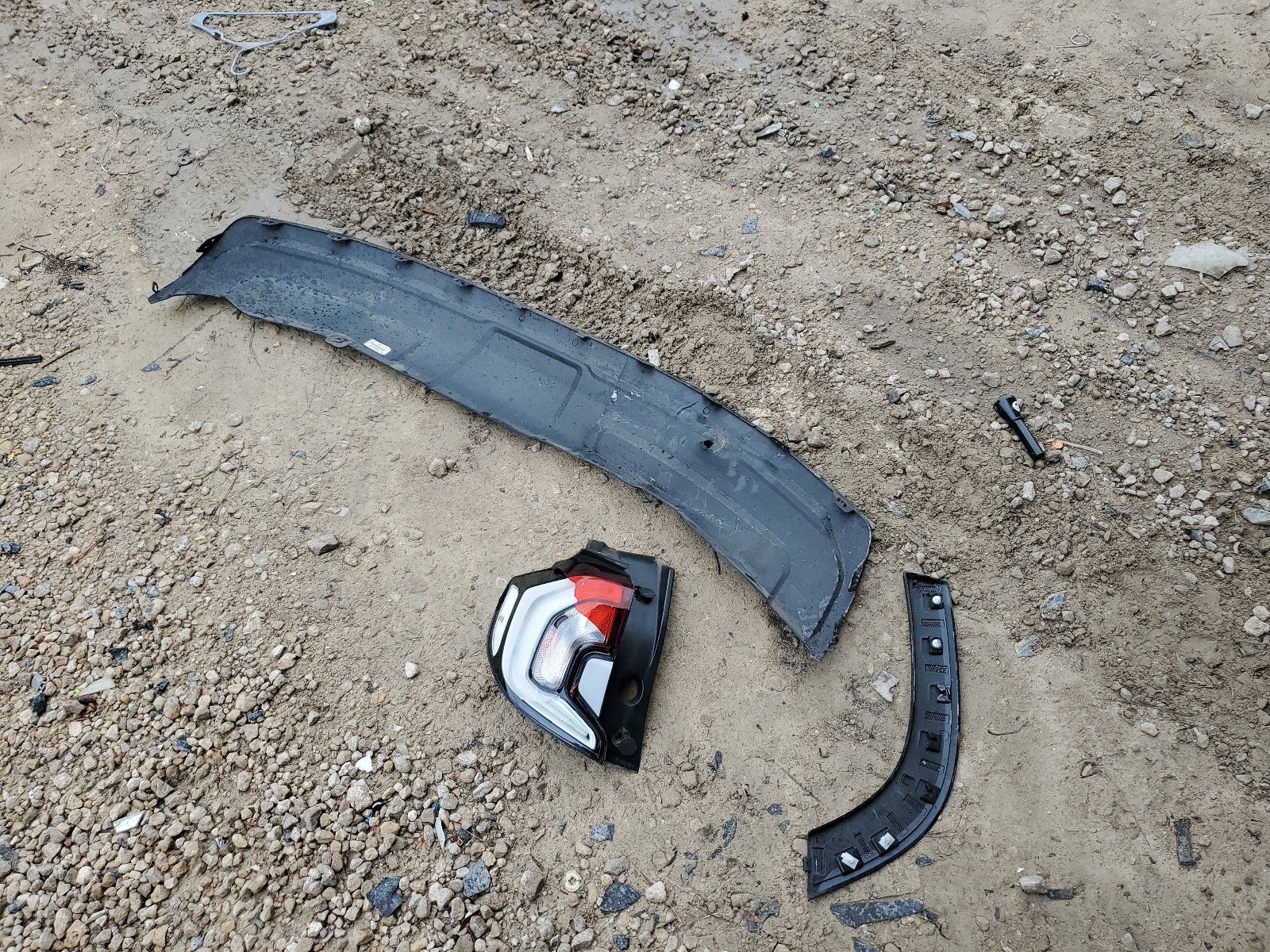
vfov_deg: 53.1
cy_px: 476
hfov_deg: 67.3
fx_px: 954
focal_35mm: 26
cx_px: 635
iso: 50
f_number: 1.5
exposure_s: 1/714
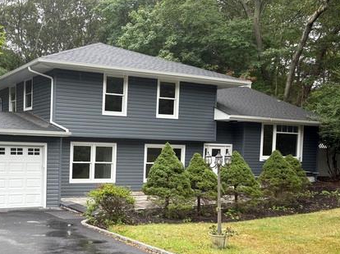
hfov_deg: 41.3
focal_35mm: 44
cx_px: 71
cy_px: 159
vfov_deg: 32.7
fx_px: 432
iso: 40
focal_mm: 5.96
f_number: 1.6
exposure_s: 1/213
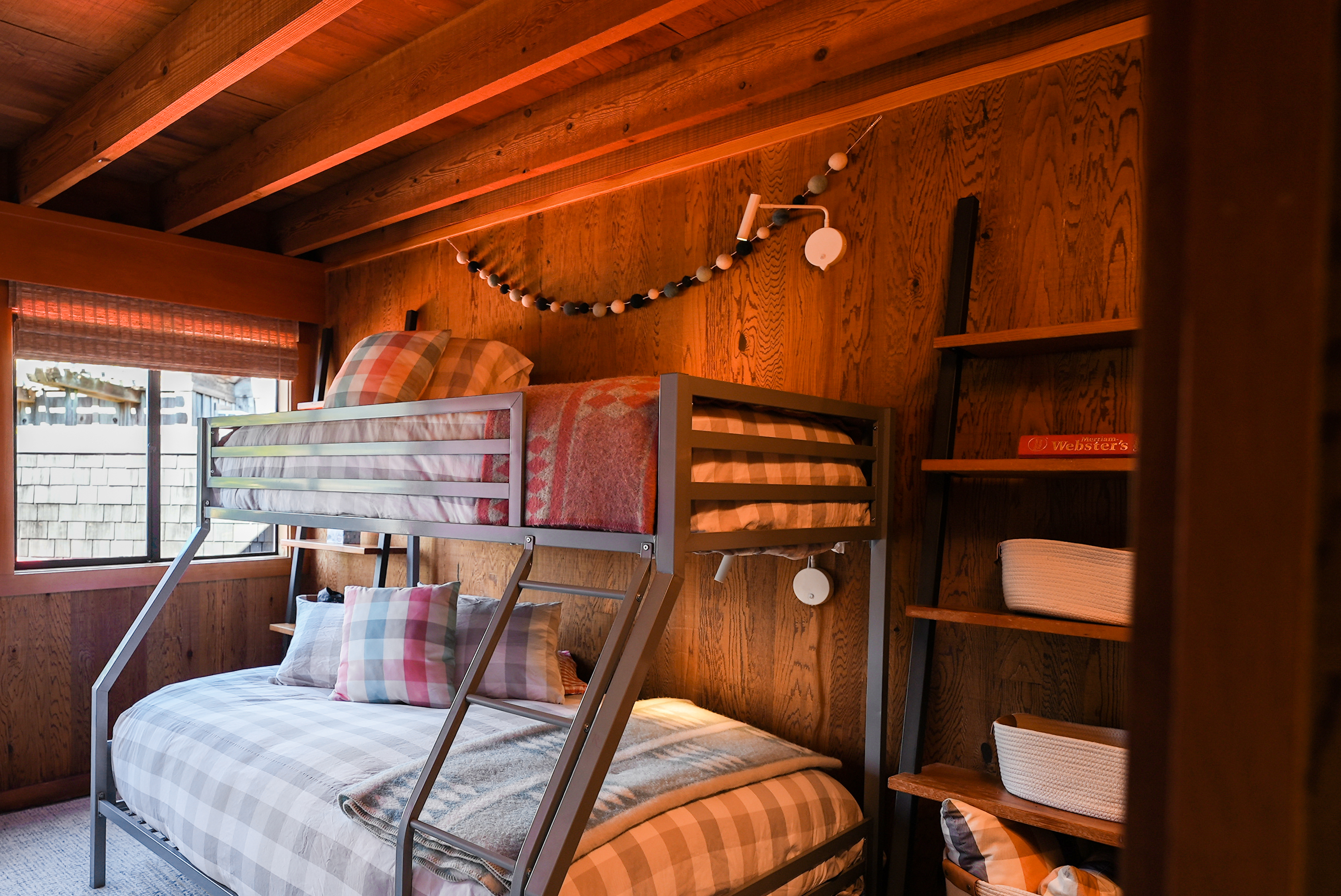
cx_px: 408
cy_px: 560
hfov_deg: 70.7
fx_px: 894
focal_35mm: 24
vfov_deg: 52.6
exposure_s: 1/40
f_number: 2.8
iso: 80
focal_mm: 17
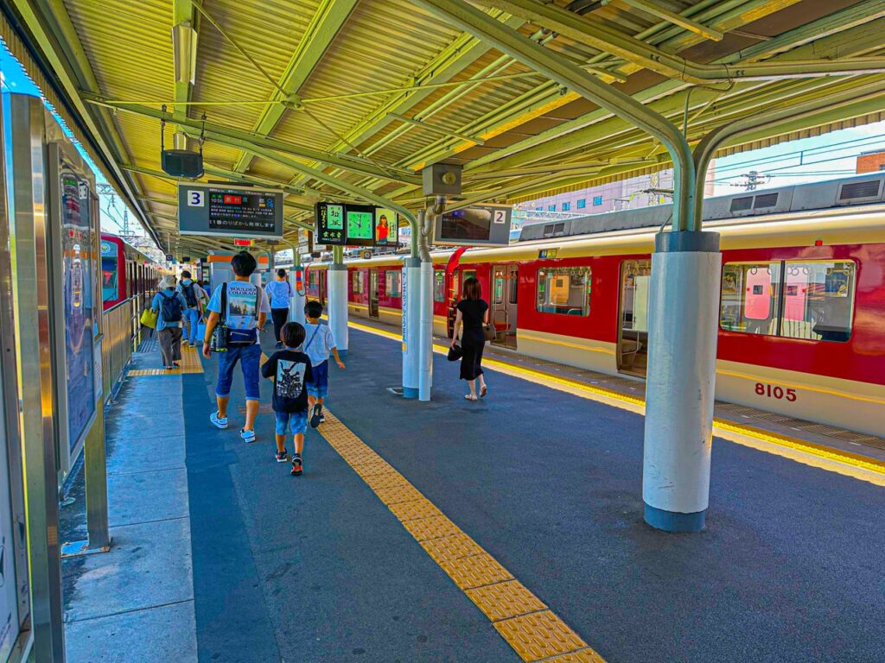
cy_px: 332
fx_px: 614
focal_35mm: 24
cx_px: 442
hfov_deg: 71.6
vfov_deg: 56.8
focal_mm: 6.86
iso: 80
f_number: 1.8
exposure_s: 1/420
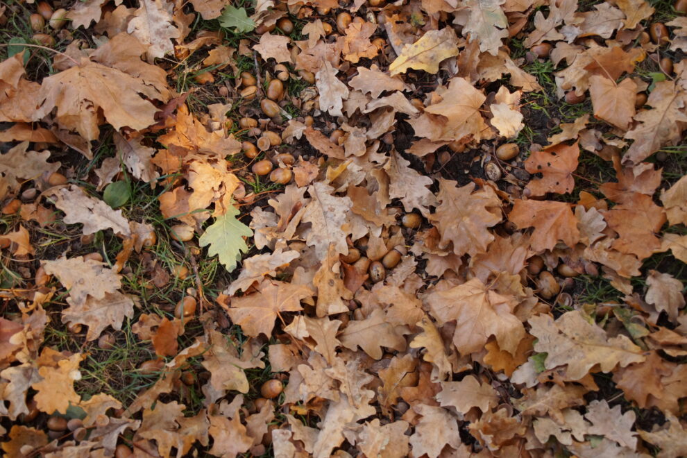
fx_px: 1145
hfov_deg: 33.4
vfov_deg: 22.6
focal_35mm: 60
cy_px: 229
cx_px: 344
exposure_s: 1/250
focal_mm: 40
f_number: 4.5
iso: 800
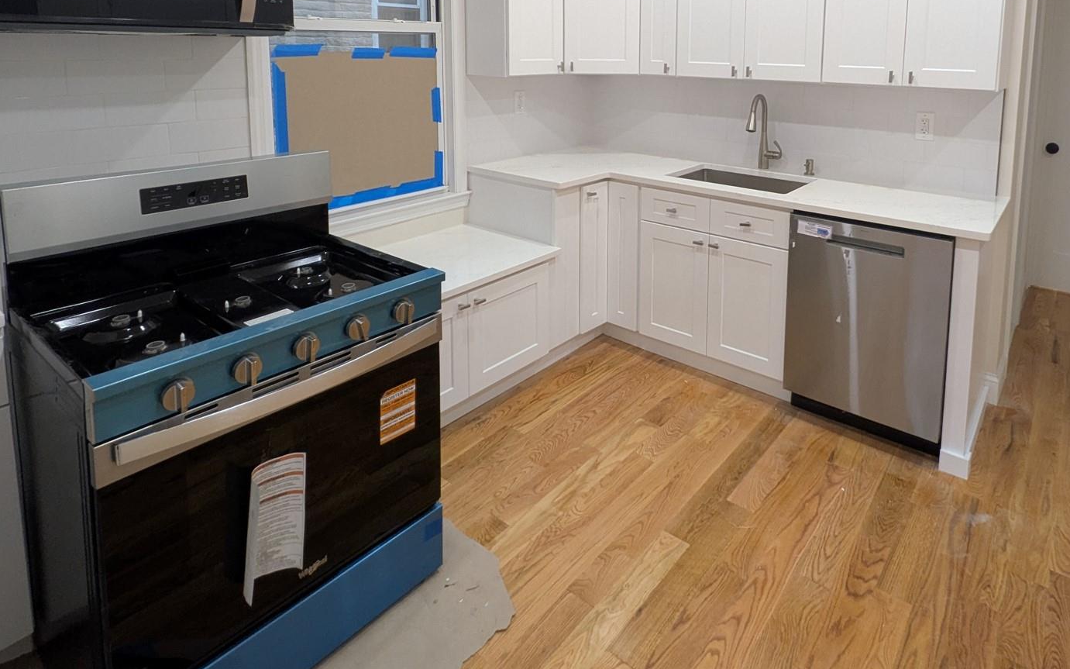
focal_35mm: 22
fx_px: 642
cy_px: 112
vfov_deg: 50.9
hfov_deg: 78.7
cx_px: 644
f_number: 2.2
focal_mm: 1.83
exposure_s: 1/30
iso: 86
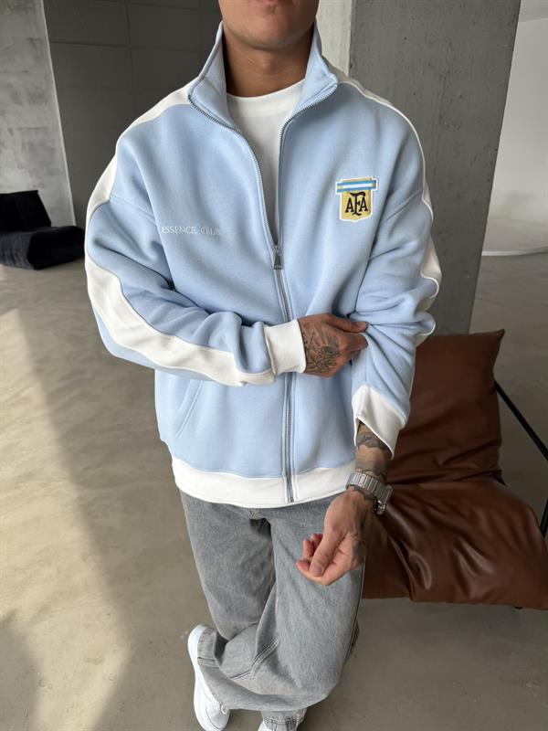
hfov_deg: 56.8
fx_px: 507
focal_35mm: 24
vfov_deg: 71.6
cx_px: 274
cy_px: 366
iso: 80
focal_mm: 6.76
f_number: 1.78
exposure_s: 1/428
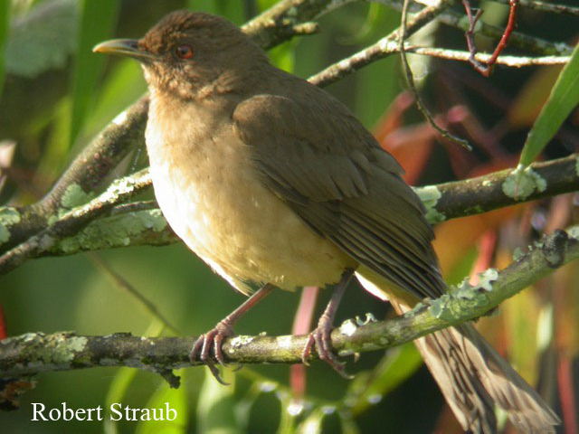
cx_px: 290
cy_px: 217
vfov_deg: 13.3
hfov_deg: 17.7
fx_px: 1857
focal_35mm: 111
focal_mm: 23.1
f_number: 4.2
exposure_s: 1/19.5
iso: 100
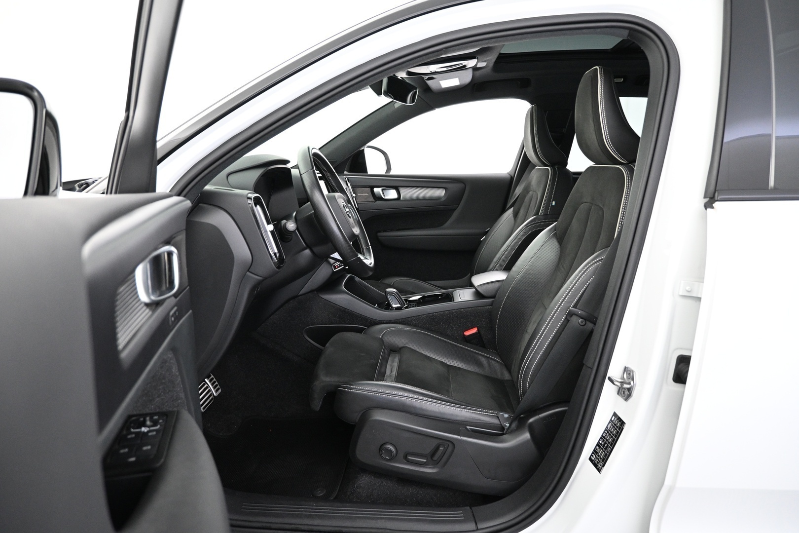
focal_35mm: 24
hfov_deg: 73.7
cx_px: 400
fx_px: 533
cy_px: 266
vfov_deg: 53.1
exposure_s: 1/20
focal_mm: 16
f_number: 3.5
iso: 1600
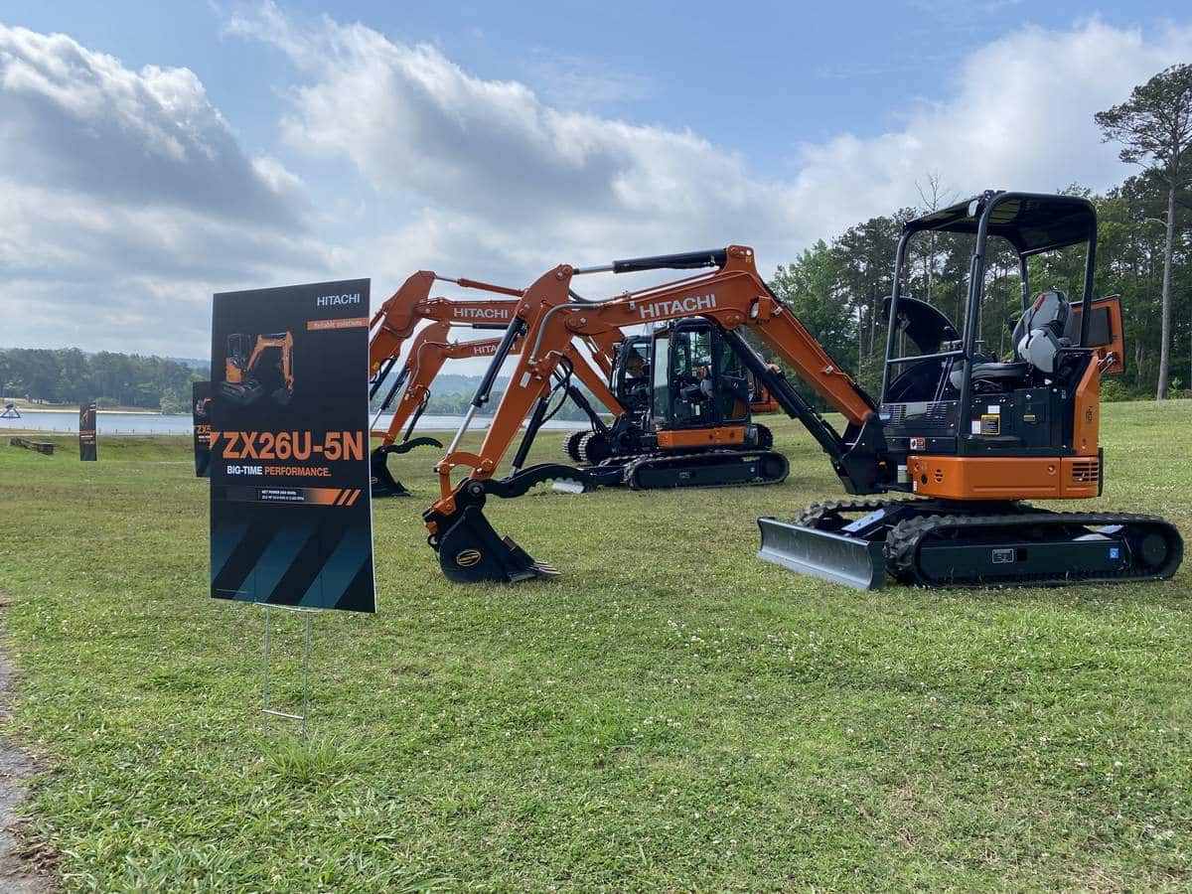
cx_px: 596
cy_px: 447
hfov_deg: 67.3
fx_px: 895
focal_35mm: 26
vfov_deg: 53.1
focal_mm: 4.25
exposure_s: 1/2890
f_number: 1.8
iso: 32
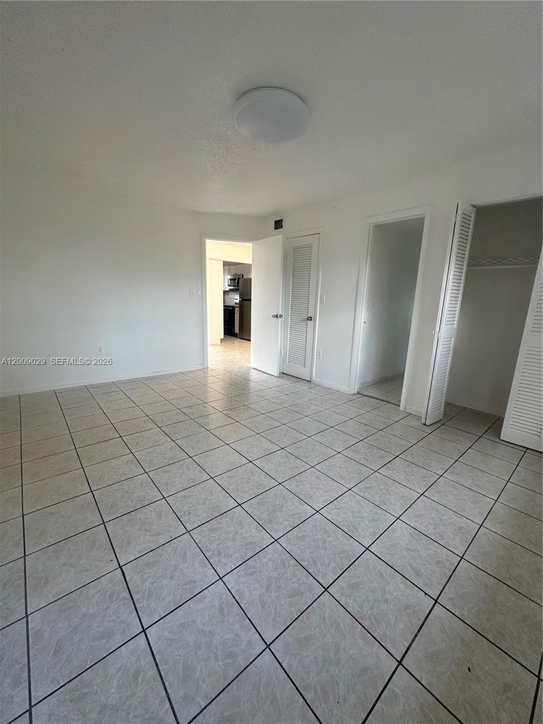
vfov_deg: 102.1
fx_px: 293
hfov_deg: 85.7
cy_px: 362
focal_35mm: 14
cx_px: 272
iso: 160
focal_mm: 2.22
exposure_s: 1/99
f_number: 2.2
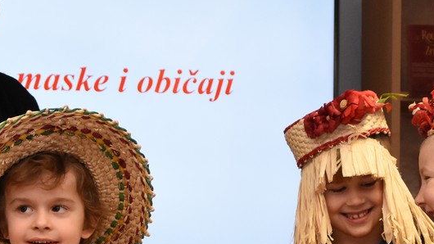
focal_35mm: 178
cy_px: 315
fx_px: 2048
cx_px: 226
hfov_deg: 12.1
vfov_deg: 6.8
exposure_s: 1/250
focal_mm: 40
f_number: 4.5
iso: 1600
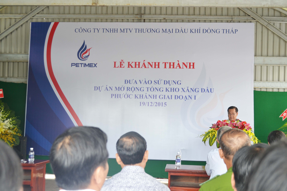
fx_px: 383
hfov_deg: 41.1
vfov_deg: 28.1
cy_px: 96
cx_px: 144
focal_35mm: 48
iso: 400
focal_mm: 32
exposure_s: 1/80
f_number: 4.8
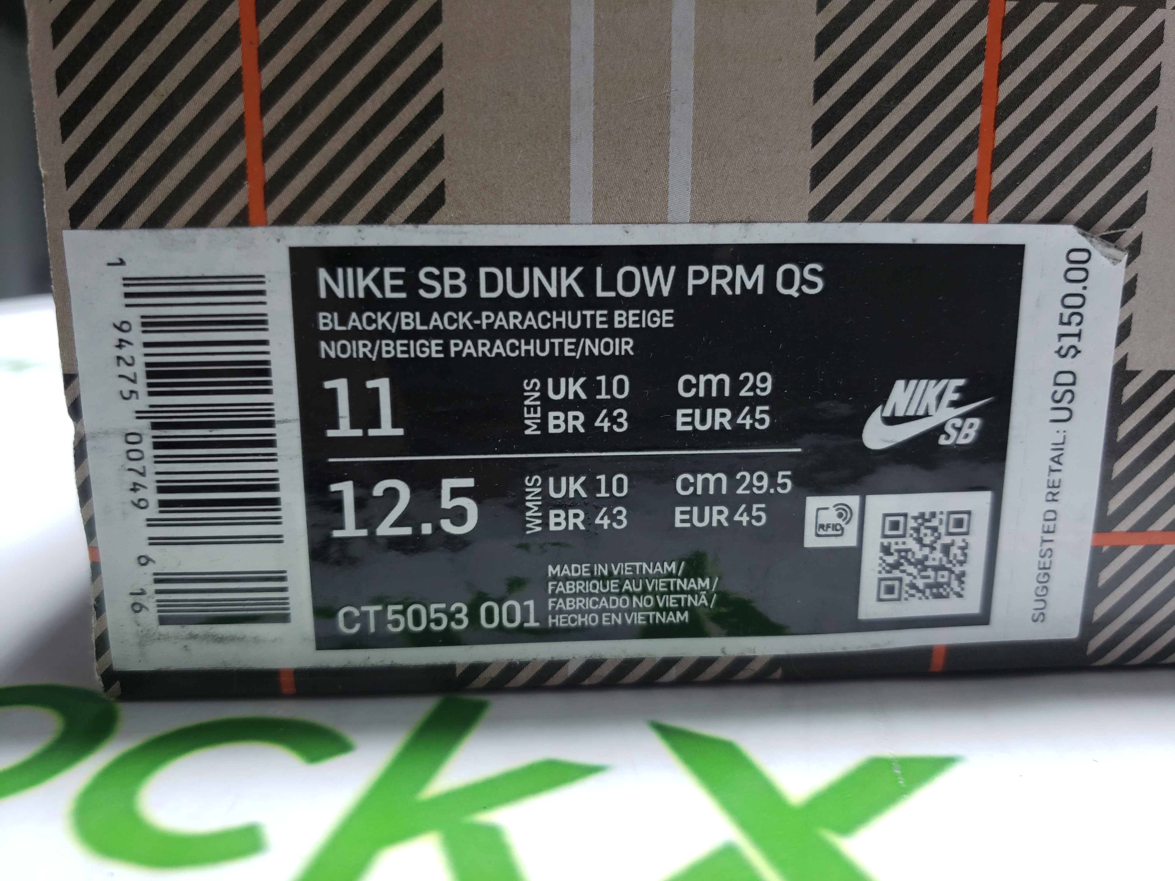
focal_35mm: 26
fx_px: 883
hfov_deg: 67.3
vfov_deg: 53.1
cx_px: 588
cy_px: 440
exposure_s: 1/100
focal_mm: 4.3
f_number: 1.5
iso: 64
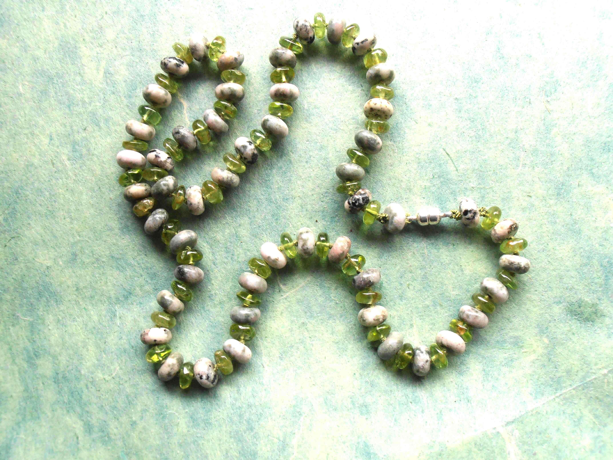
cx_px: 306
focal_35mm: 37
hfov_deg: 50.1
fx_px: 655
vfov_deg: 38.7
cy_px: 230
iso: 125
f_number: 3.9
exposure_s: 1/25
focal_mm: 6.61
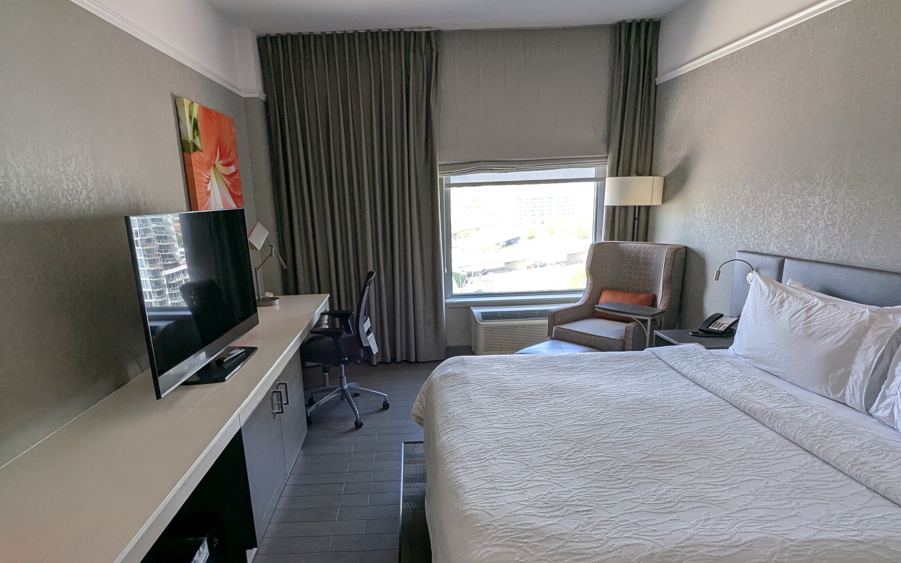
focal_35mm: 21
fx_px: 516
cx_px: 418
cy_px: 323
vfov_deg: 57.0
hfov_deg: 82.2
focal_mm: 2.35
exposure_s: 1/122
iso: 83
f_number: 2.2
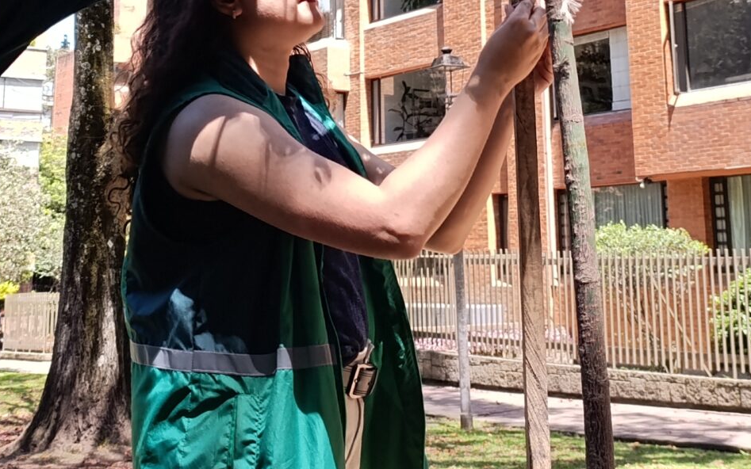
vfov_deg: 18.9
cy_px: -48
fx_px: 1351
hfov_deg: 30.8
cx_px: 255
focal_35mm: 66
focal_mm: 6.14
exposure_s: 1/120
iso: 80
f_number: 1.6
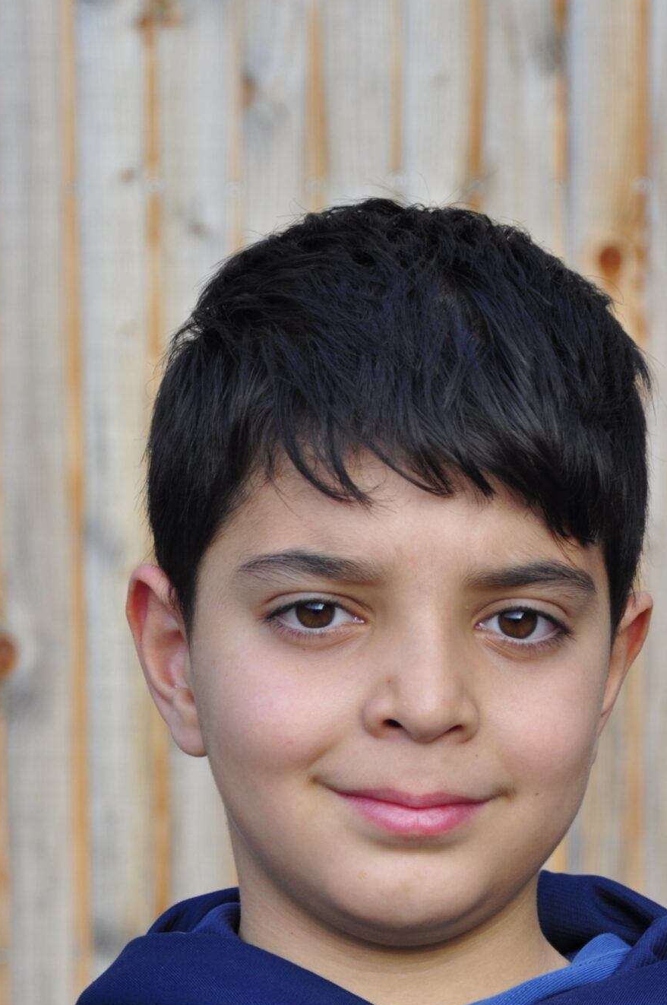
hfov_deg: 9.1
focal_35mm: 151
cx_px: 431
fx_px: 4207
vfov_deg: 13.5
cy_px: 868
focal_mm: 52
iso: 200
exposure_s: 1/100
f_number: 5.6
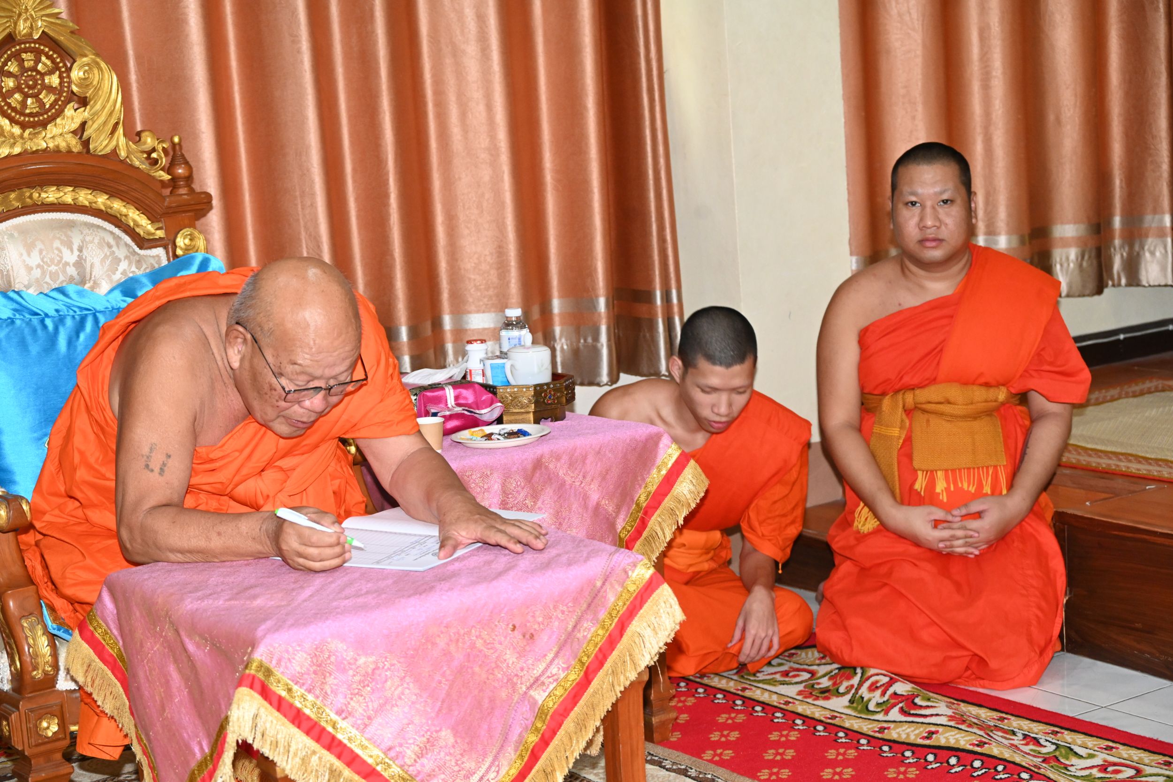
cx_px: 586
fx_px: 2150
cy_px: 391
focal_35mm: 66
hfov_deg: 30.5
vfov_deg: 20.6
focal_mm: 66
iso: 3200
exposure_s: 1/250
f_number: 6
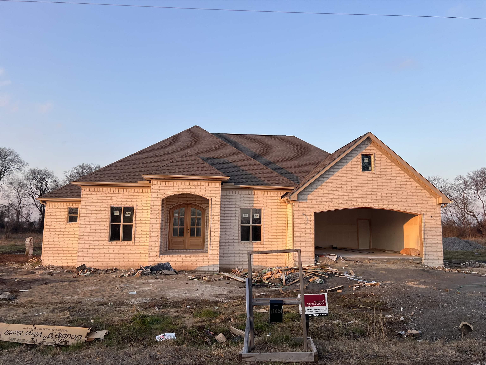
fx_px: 365
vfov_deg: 53.1
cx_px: 243
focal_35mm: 26
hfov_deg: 67.3
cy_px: 182
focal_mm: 5.7
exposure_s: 1/808
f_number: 1.5
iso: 50
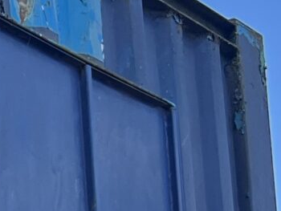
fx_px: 1543
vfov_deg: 7.4
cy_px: 462
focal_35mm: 190
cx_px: -474
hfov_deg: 9.0
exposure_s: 1/803
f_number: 1.5
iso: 50
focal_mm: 5.7
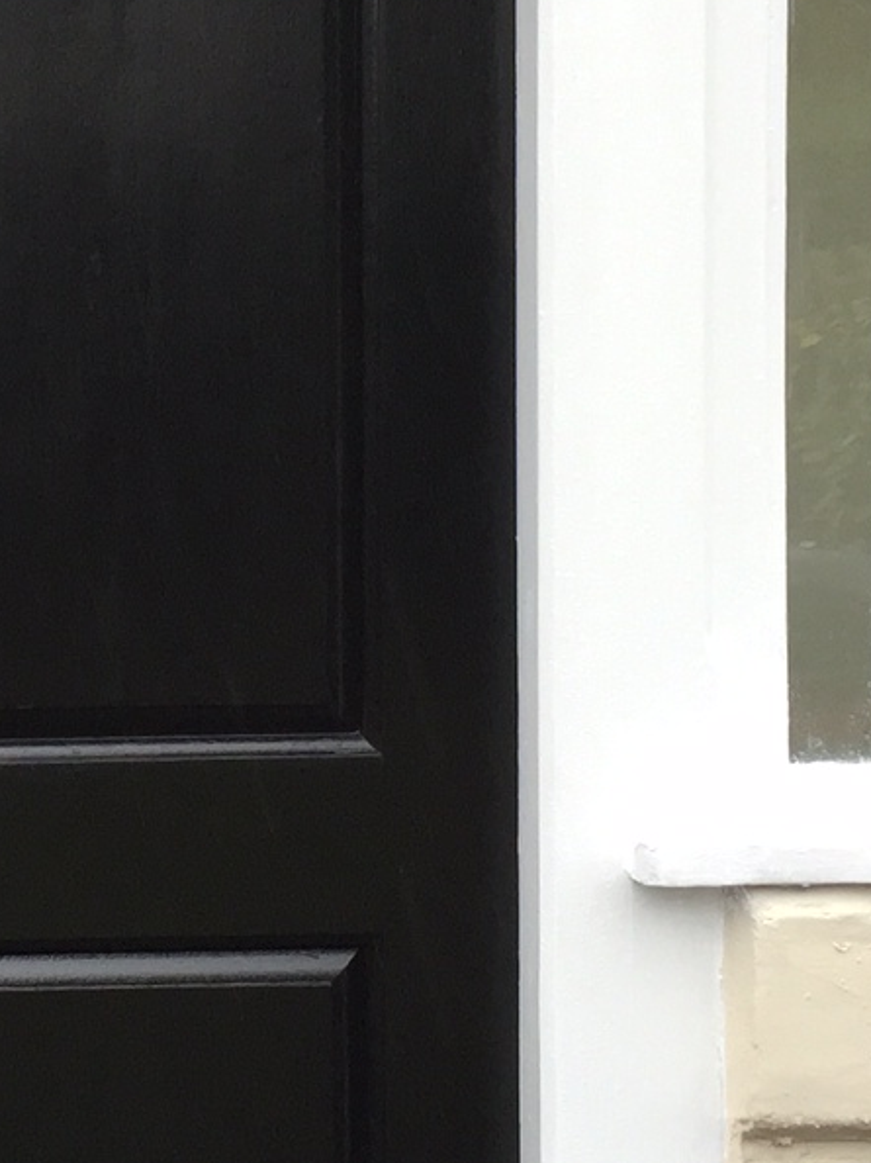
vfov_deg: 19.6
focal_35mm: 100
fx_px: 3357
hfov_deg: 14.1
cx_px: -296
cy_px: 441
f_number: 2.2
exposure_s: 1/120
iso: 50
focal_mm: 4.15
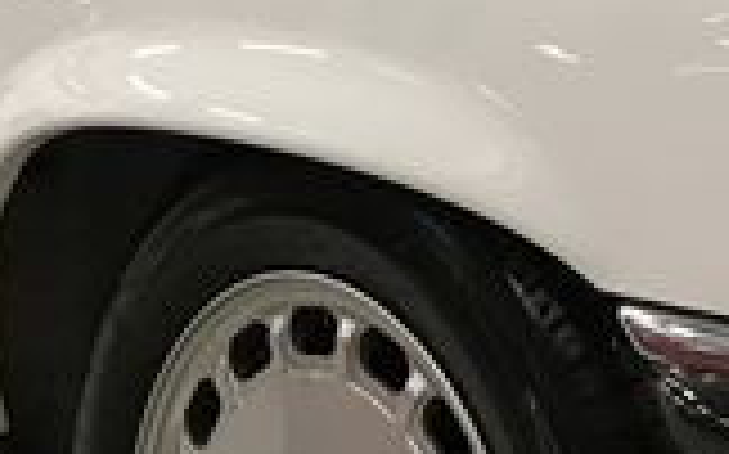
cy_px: 103
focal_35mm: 147
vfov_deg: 8.9
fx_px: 2919
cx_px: 702
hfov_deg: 14.1
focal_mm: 3.99
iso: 40
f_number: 1.8
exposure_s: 1/20
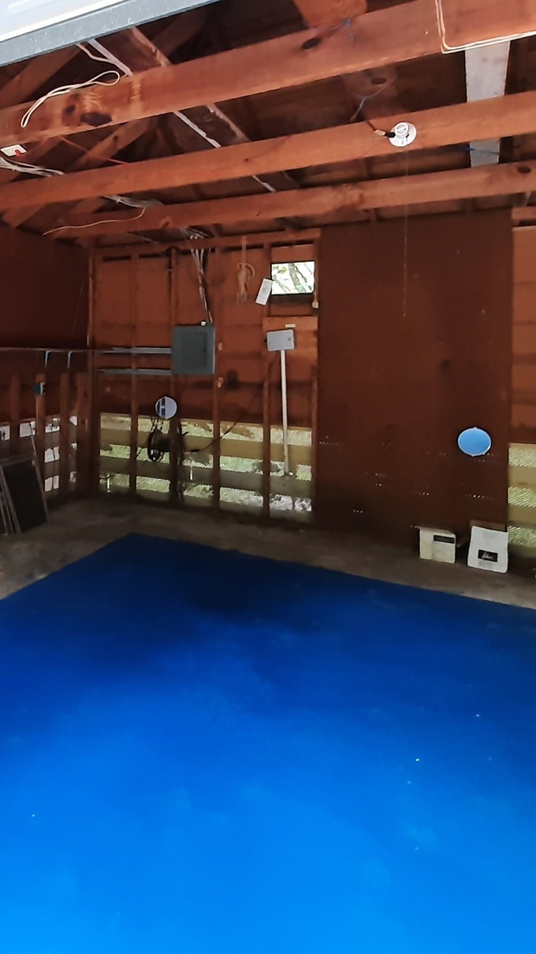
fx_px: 606
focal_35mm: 24
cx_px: 38
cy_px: 375
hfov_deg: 43.0
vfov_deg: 75.3
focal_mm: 1.42
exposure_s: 1/24
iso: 400
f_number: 2.2
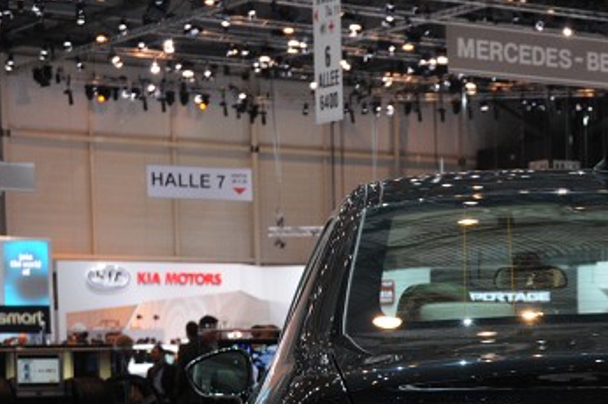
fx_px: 1991
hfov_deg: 16.8
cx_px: 680
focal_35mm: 118
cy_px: 440
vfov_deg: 11.4
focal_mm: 34
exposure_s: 1/125
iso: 800
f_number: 5.6
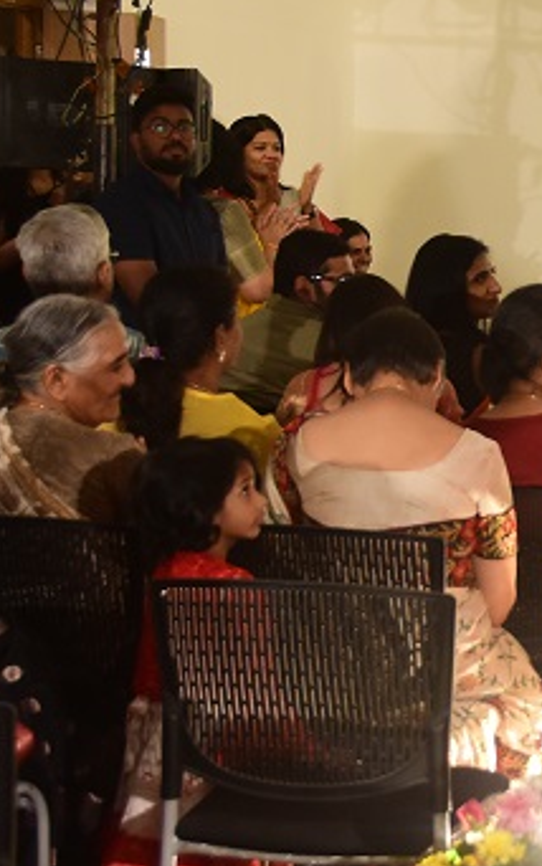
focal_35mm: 128
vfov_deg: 16.3
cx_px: 907
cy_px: 443
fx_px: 3023
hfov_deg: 9.8
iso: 1250
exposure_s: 1/125
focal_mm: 36
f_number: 5.6
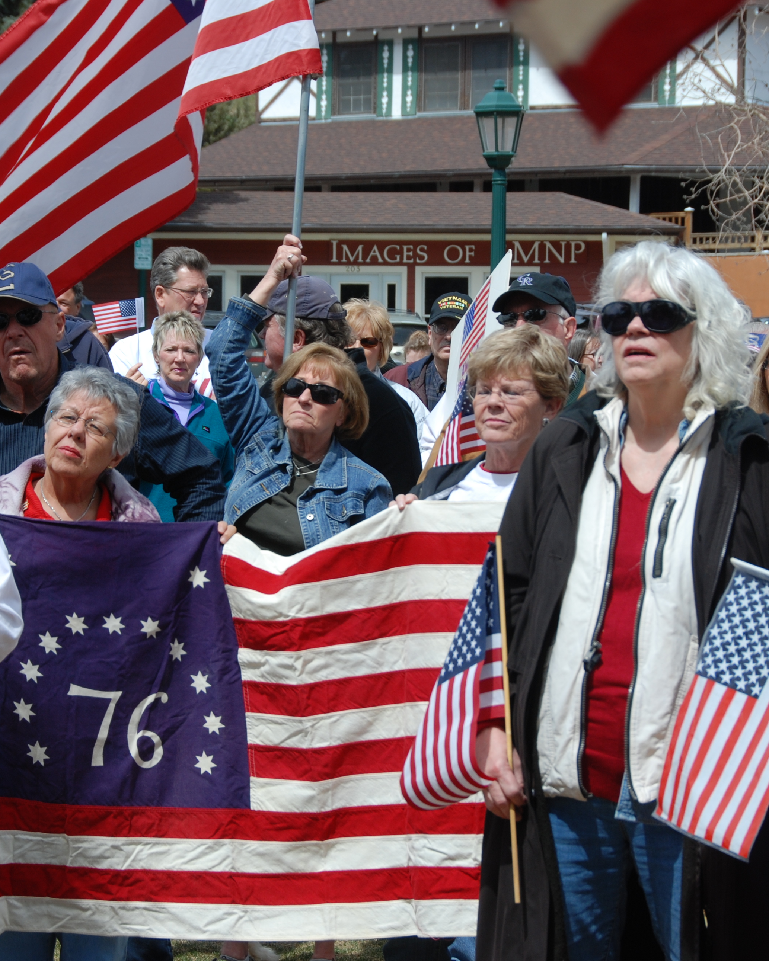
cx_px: 348
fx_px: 3727
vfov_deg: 14.7
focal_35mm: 131
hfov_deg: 11.8
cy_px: 481
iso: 125
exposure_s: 1/125
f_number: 8
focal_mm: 62
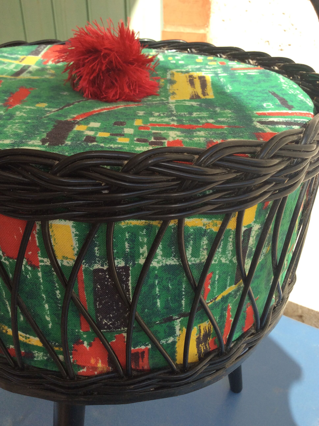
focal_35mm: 32
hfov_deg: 44.1
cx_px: 160
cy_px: 213
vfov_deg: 56.9
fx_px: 394
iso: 32
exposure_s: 1/643
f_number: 2.4
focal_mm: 3.3
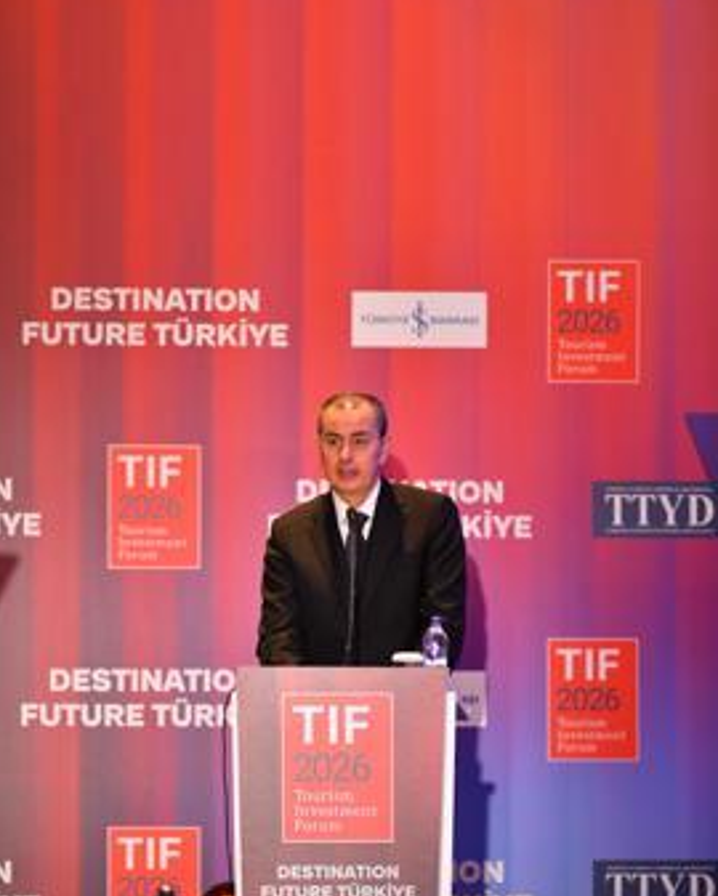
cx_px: 358
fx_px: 6051
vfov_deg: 8.5
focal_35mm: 228
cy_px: 510
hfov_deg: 6.8
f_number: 2.8
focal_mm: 200
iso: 1000
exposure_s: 1/160
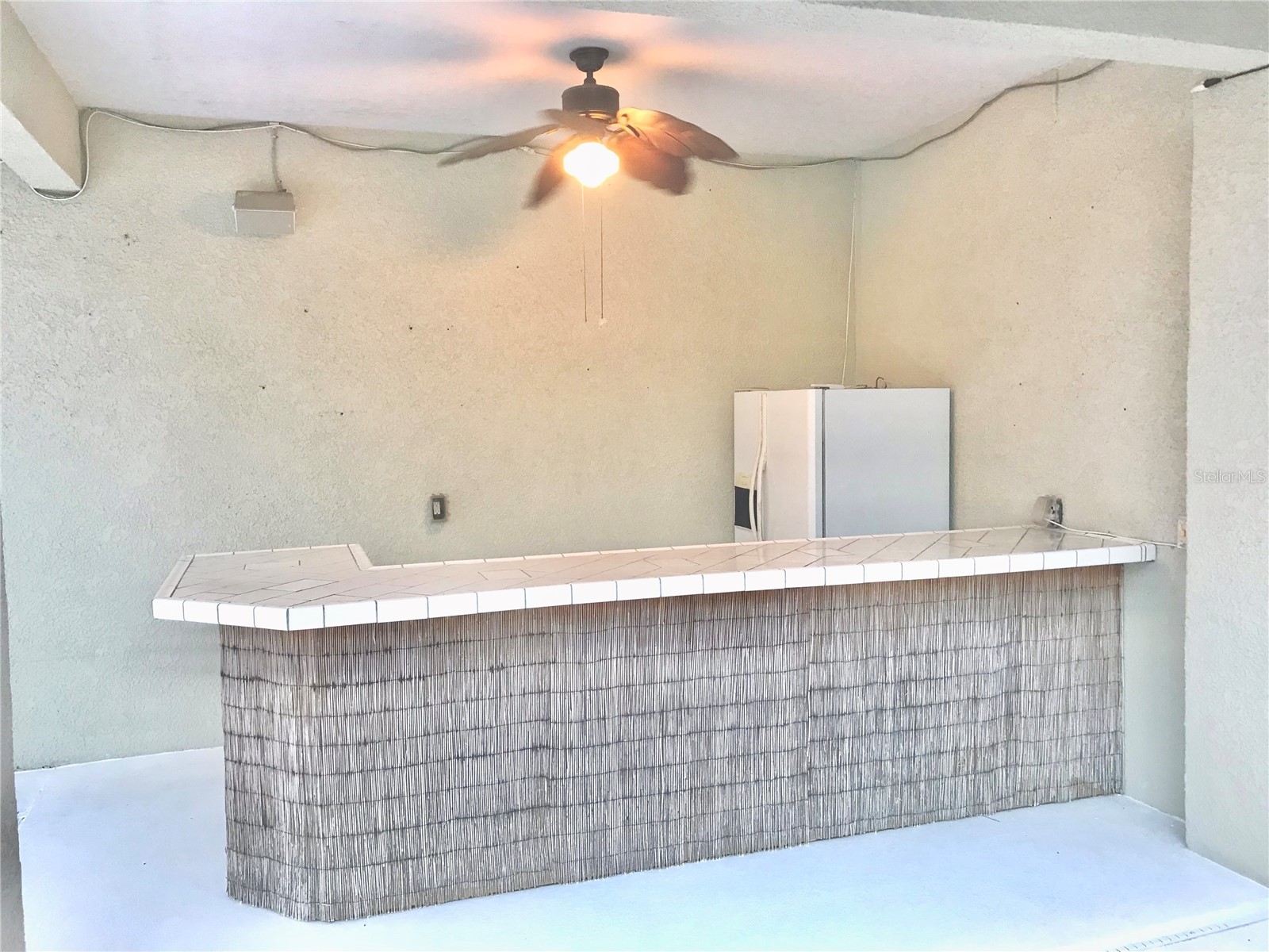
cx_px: 634
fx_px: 1026
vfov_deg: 49.7
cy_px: 476
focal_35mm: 28
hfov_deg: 63.4
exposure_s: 1/24
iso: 40
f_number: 1.8
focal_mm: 3.99
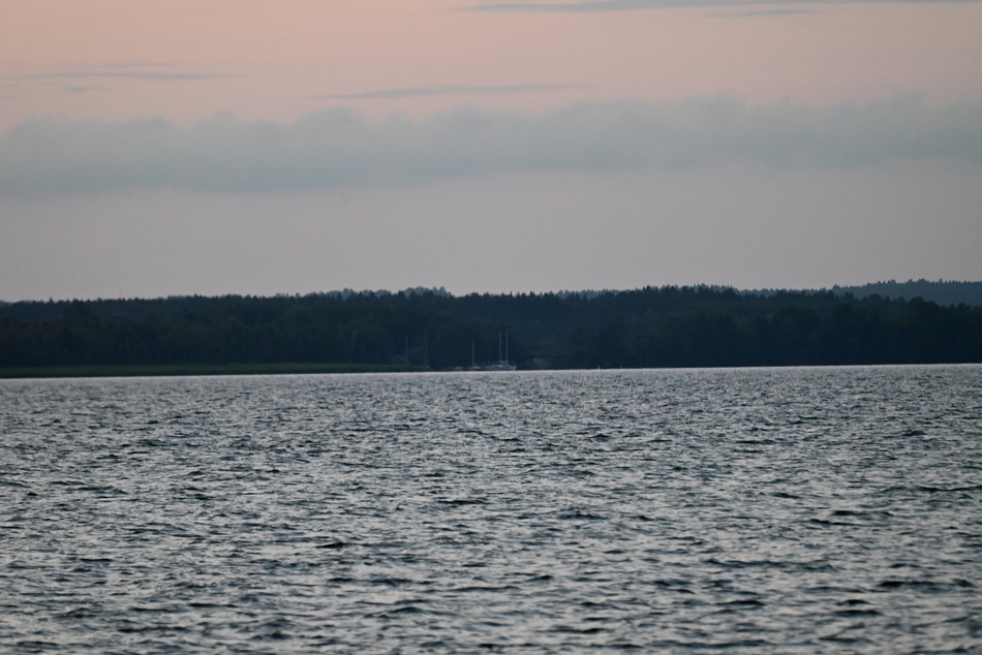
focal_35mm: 300
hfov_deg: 6.9
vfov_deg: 4.6
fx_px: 8185
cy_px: 328
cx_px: 491
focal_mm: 300
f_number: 5.6
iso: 3200
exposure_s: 1/320
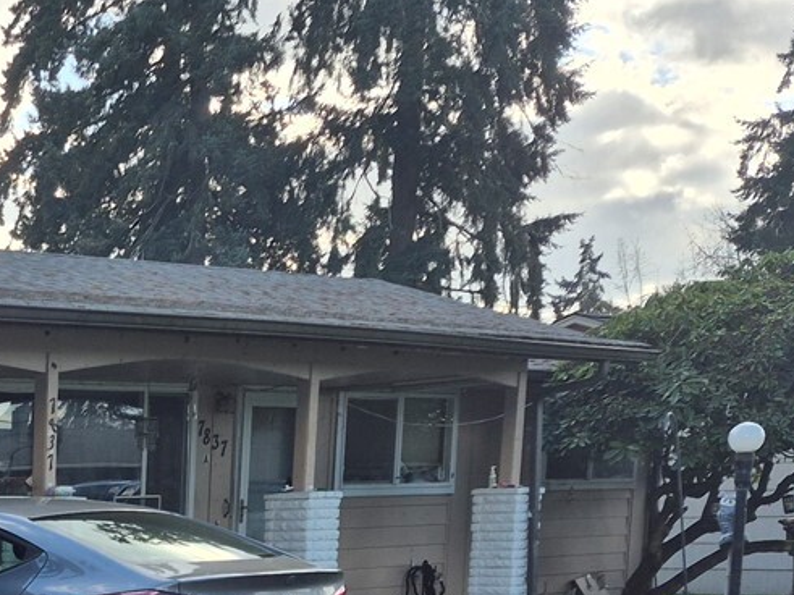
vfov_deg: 18.0
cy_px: 825
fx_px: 1720
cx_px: -374
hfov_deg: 21.9
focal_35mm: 75
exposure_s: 1/940
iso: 25
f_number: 1.8
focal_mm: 5.4
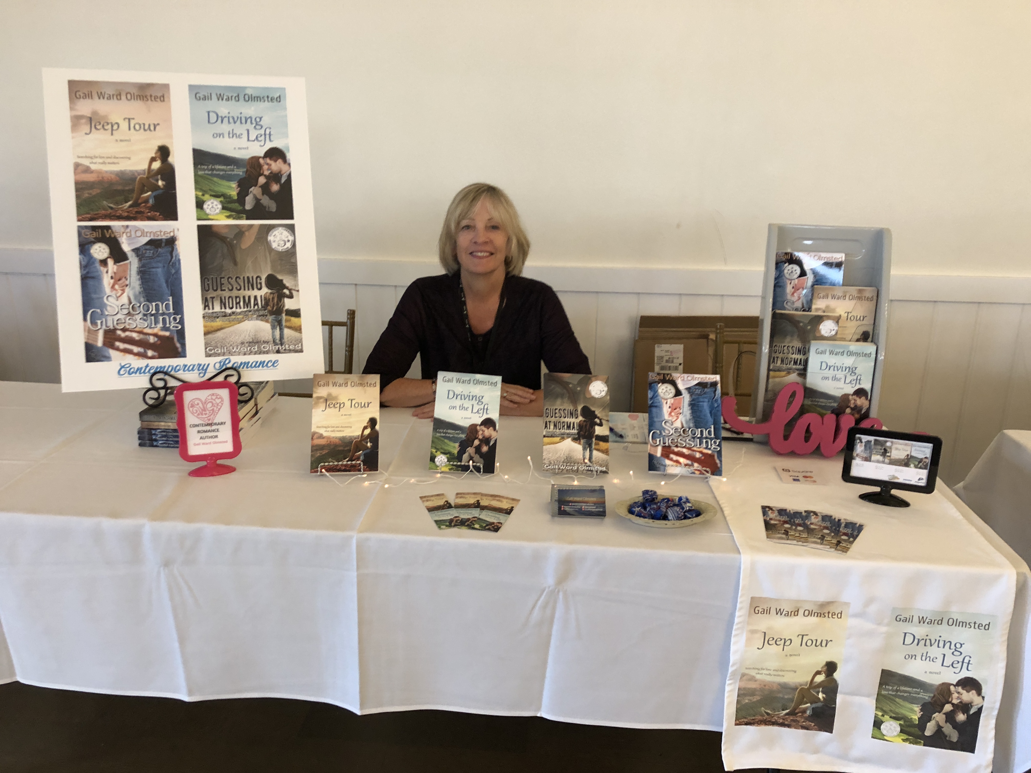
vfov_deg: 49.7
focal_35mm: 28
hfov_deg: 63.4
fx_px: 834
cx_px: 516
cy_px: 386
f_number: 1.8
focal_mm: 3.99
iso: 64
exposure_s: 1/15
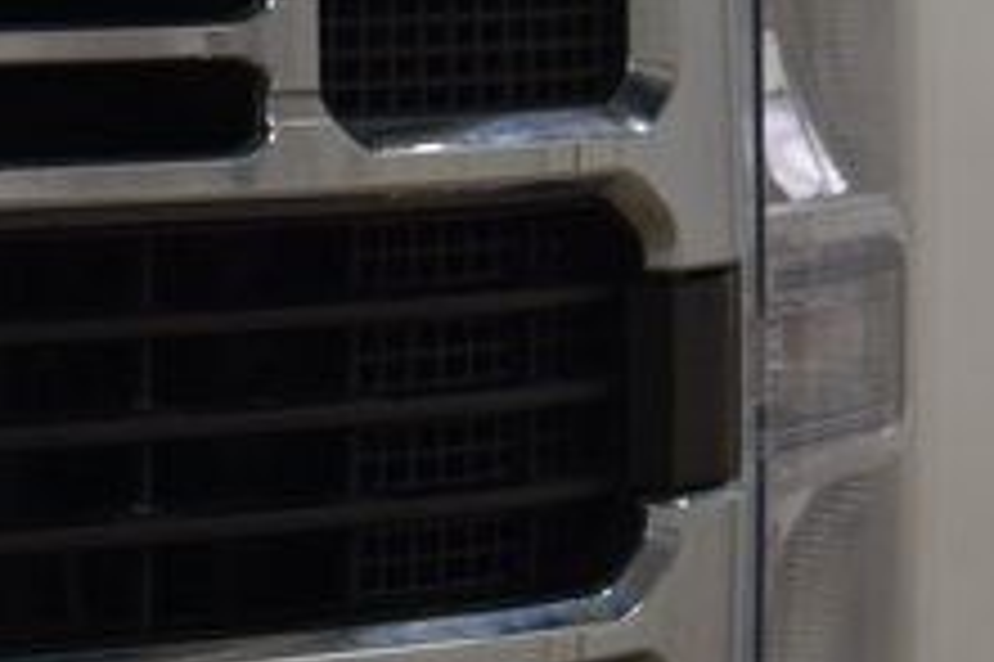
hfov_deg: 6.8
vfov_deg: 4.7
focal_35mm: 292
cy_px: 363
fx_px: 8056
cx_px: -1156
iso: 400
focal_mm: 42
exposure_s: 1/25
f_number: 7.1
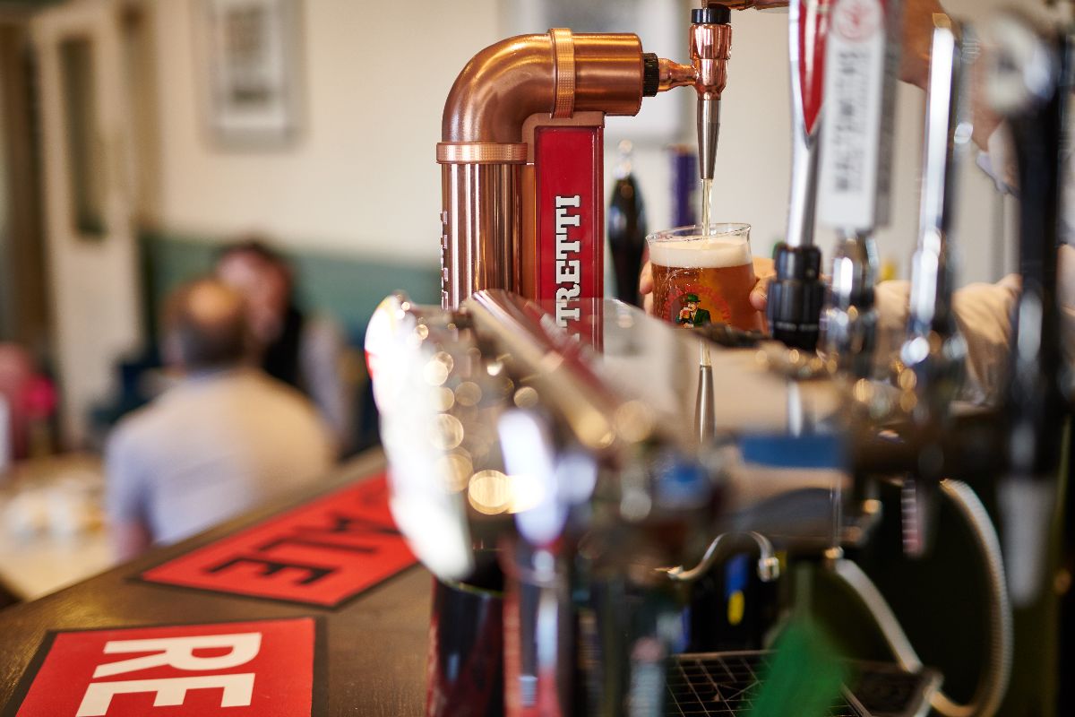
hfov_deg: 39.6
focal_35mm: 50
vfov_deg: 27.0
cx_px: 538
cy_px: 358
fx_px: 1493
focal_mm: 50
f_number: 1.4
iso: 500
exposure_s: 1/250
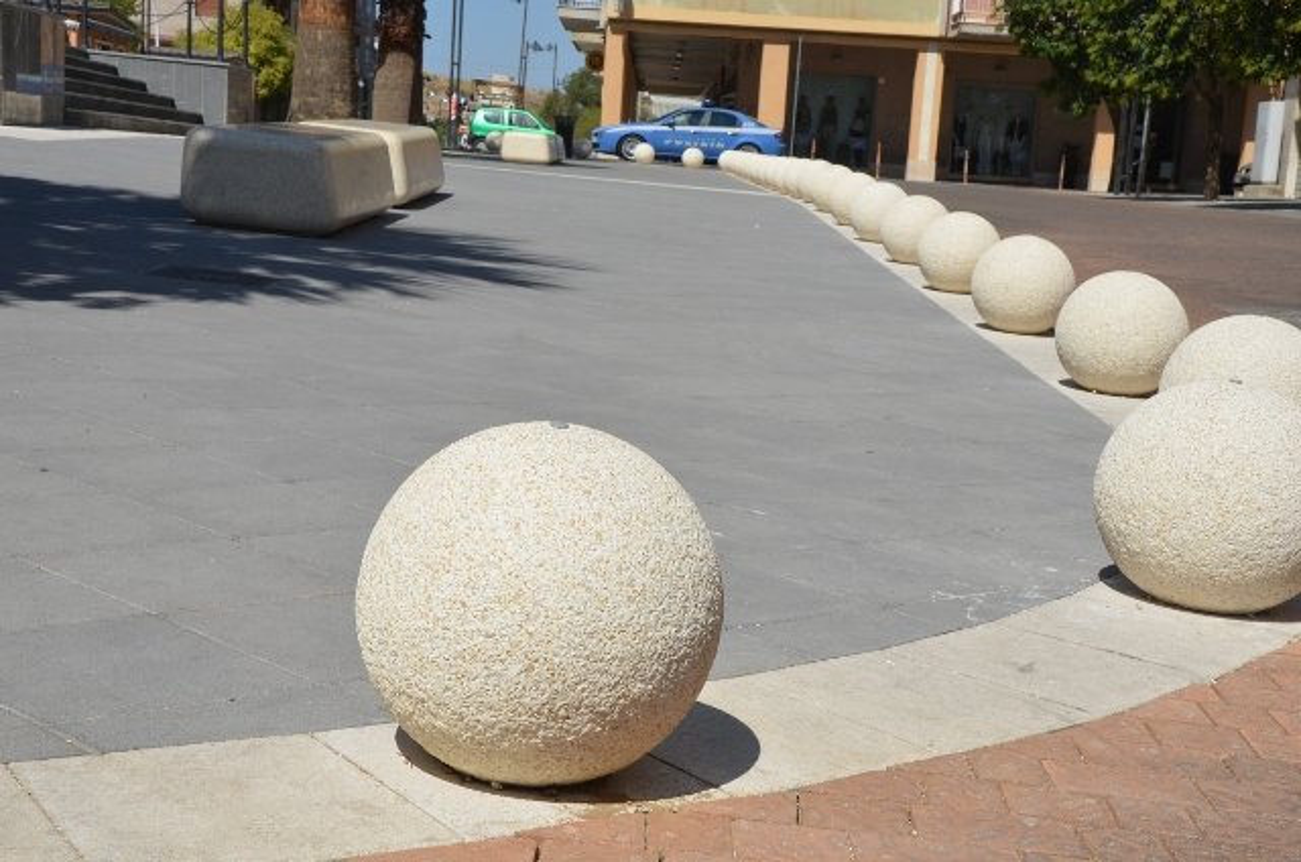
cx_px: 650
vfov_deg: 22.5
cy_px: 431
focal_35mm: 60
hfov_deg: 33.5
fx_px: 2164
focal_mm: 40
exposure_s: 1/640
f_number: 13
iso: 400
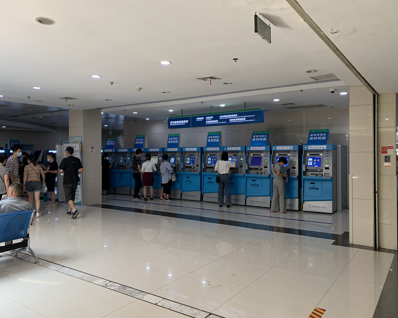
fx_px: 330
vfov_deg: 51.5
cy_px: 154
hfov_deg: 62.1
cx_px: 182
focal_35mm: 28
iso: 80
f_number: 1.8
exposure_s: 1/121
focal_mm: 4.25
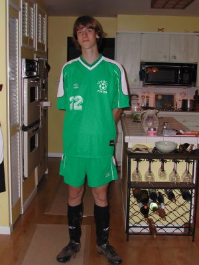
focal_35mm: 47
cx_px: 100
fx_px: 360
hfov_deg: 30.9
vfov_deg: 40.4
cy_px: 132
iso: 100
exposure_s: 1/60
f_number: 3.1
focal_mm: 10.1
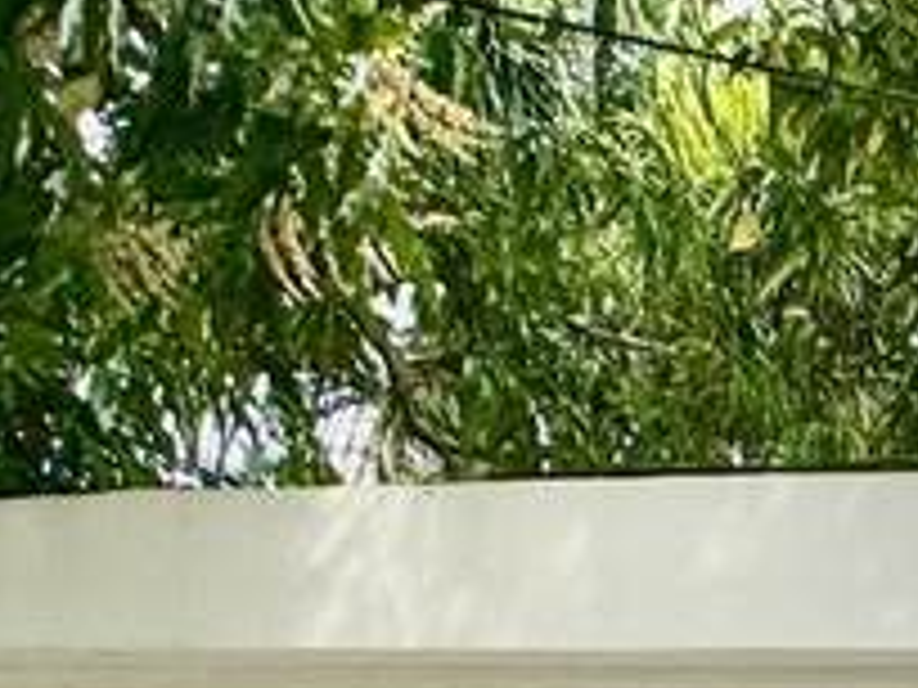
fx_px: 2334
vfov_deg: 11.4
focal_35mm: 88
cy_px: 1979
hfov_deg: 18.3
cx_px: 1575
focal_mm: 2.22
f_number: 2.2
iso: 40
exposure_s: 1/1449
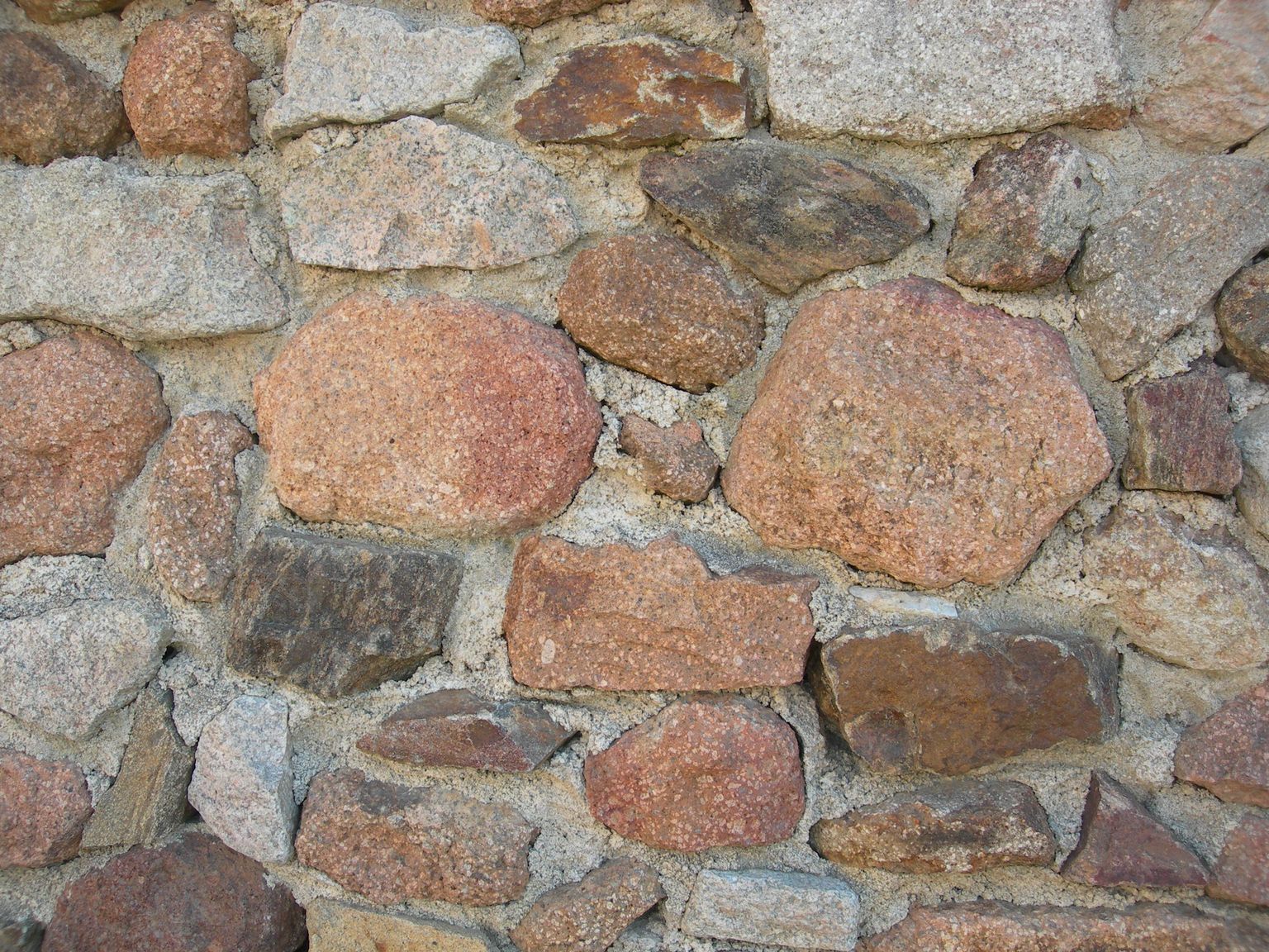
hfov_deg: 49.0
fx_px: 1393
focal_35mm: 38
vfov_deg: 37.7
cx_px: 634
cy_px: 476
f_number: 2.8
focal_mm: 7.8
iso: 50
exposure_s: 1/134
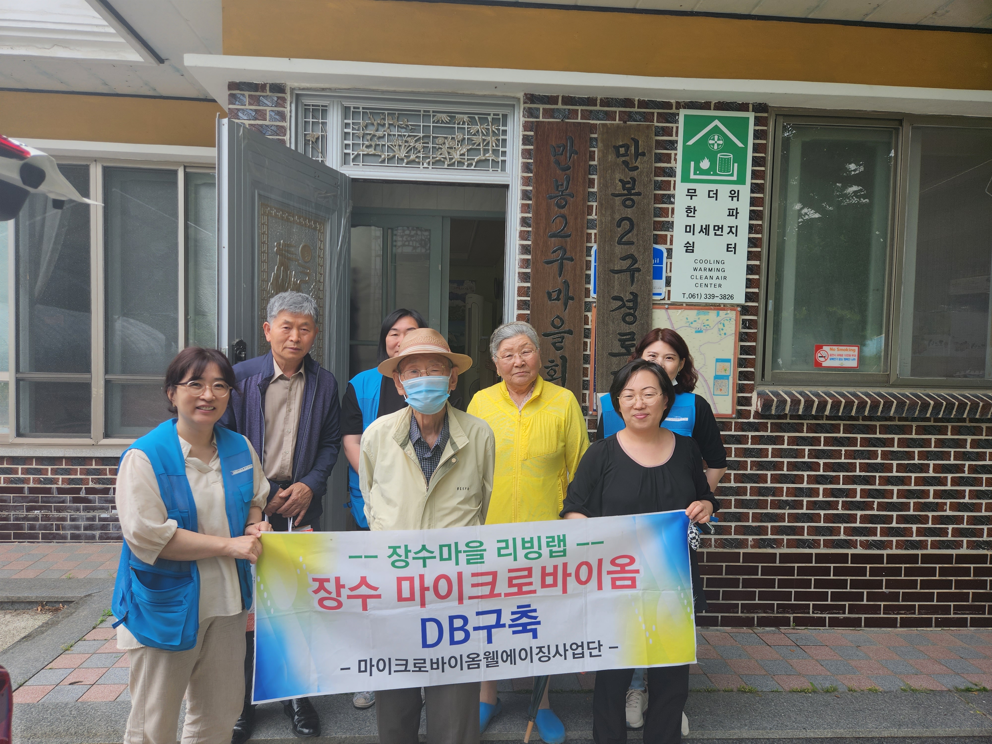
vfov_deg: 58.9
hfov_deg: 73.9
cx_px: 496
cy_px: 372
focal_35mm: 23
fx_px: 659
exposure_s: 1/591
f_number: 1.8
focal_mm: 5.4
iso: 20
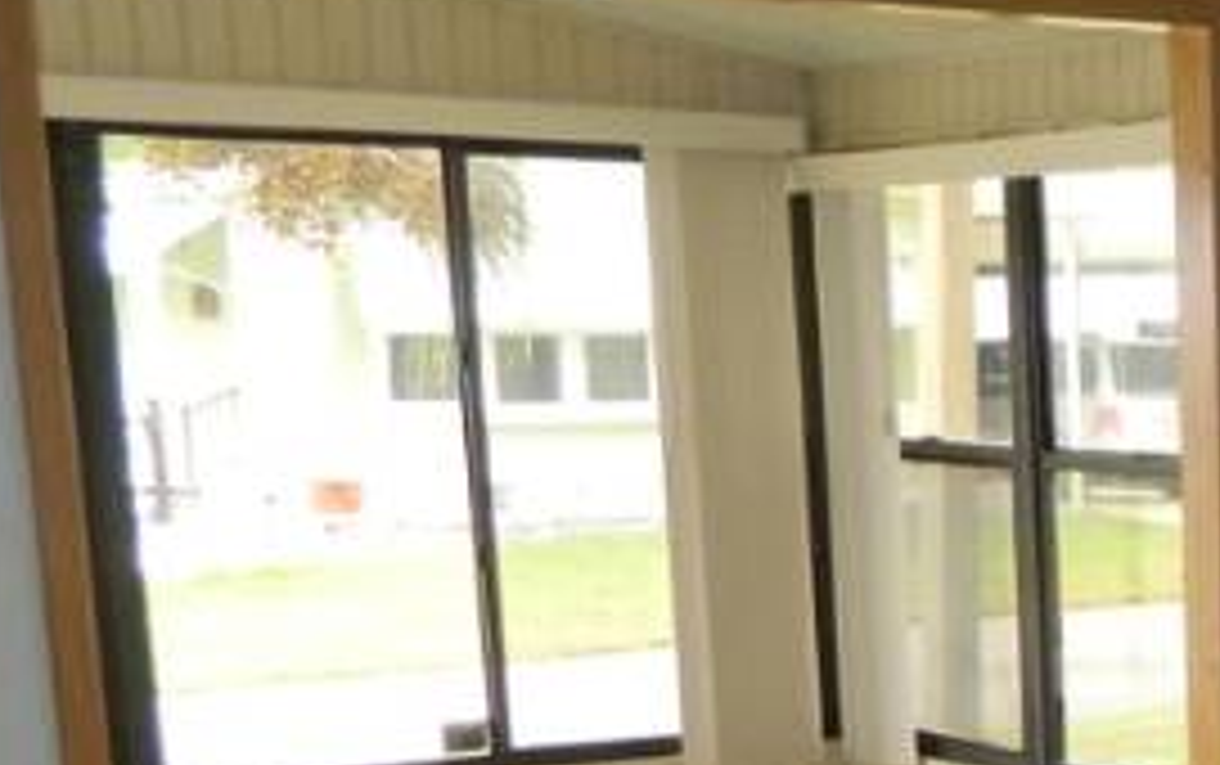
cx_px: 1697
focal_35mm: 83
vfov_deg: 15.2
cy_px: 934
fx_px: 2763
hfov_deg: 21.8
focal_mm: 4.5
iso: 200
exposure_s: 1/30
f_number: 3.1
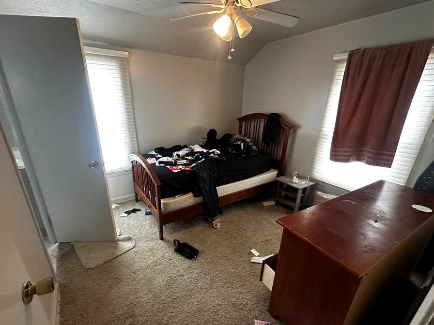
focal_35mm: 16
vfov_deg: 78.0
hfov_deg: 94.5
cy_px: 175
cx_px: 212
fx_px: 201
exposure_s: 1/60
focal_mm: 2.22
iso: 500
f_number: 2.2
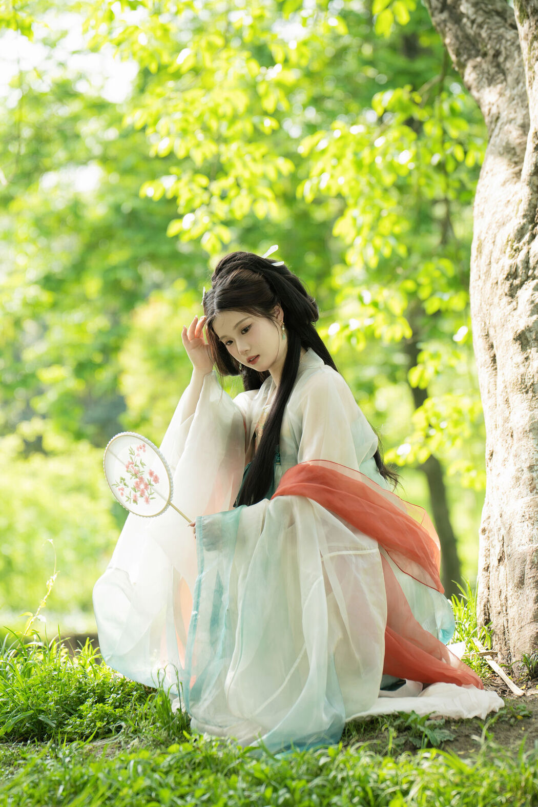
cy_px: 404
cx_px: 269
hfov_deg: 12.7
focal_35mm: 108
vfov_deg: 18.9
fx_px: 2421
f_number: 3.2
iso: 200
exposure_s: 1/250
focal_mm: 108
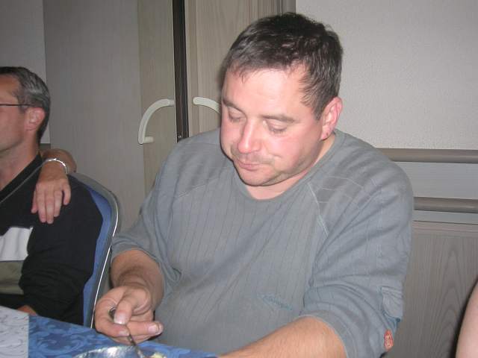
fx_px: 525
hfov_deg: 49.0
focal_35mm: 38
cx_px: 239
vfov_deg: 37.7
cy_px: 179
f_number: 3
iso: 50
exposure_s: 1/60.1
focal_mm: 6.4
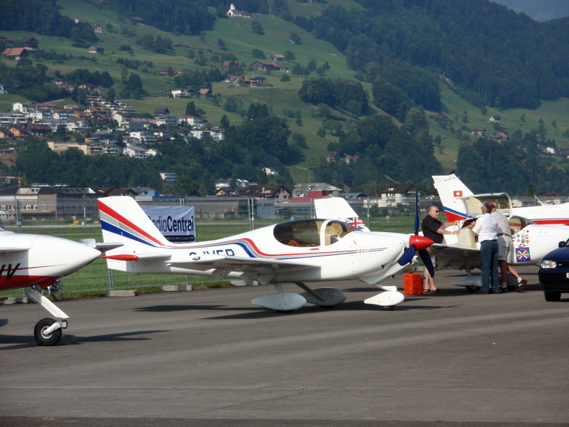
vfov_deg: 10.2
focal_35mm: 146
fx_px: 2400
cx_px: 284
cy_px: 214
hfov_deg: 13.5
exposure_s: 1/500
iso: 64
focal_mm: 26.2
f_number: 5.6
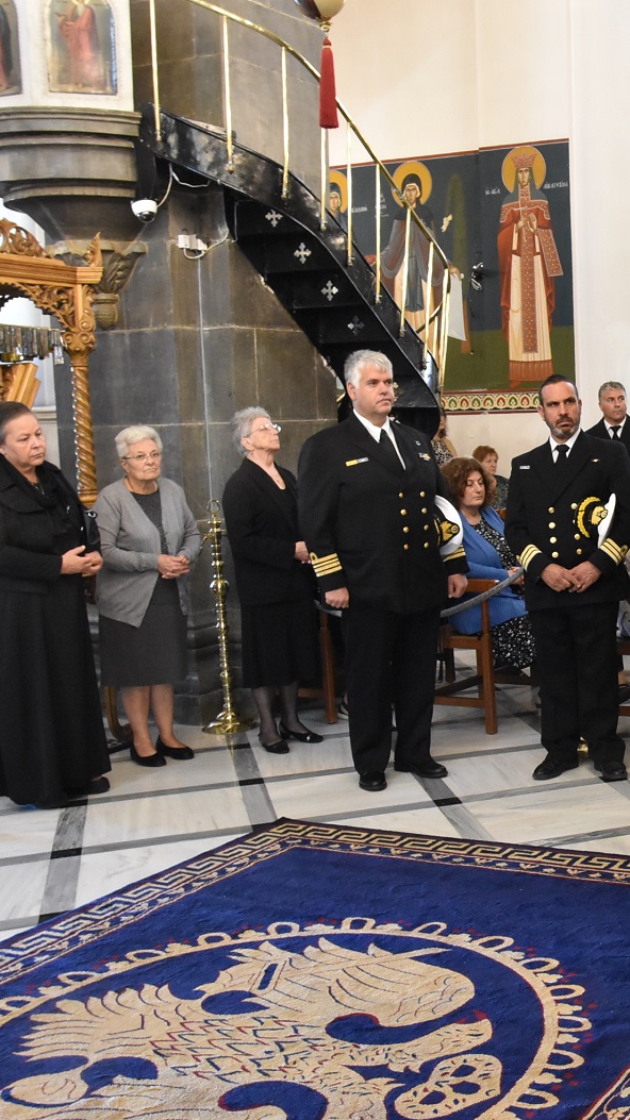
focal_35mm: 43
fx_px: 1278
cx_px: 806
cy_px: 553
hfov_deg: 24.4
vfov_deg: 47.4
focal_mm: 18
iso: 3200
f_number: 8
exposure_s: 1/15
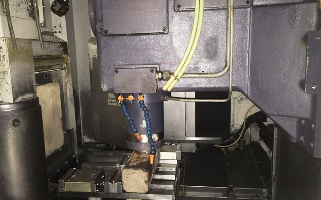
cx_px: 146
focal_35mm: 34
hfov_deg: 56.6
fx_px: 297
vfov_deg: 37.3
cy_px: 103
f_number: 2.2
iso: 250
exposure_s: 1/17
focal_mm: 4.15
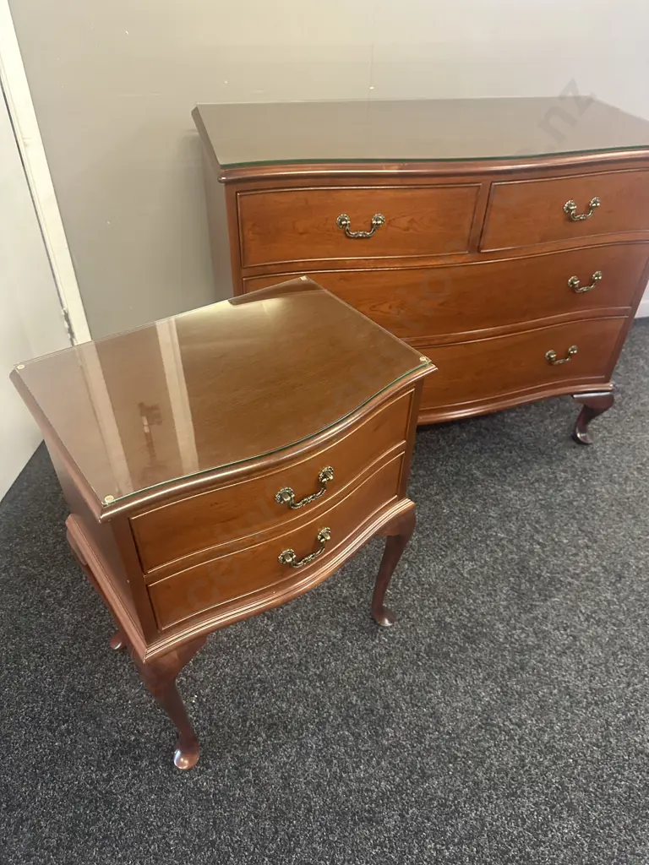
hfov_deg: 56.8
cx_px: 324
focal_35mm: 24
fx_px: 600
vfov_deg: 71.6
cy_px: 432
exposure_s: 1/50
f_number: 1.78
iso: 400
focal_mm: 6.86
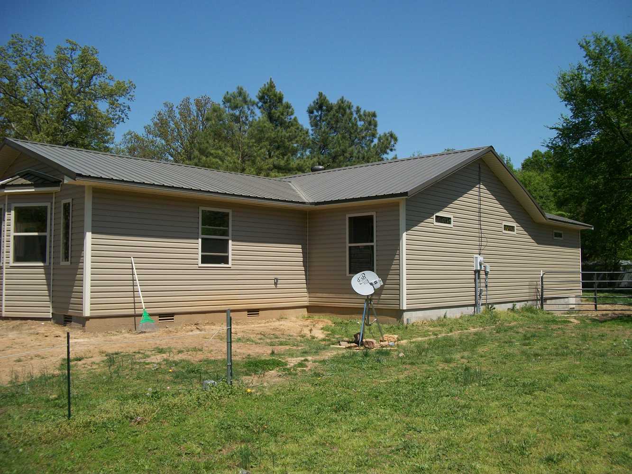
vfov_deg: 44.2
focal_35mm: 32
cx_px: 316
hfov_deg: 56.8
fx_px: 584
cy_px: 237
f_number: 8.8
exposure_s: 1/200
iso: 80
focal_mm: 5.7
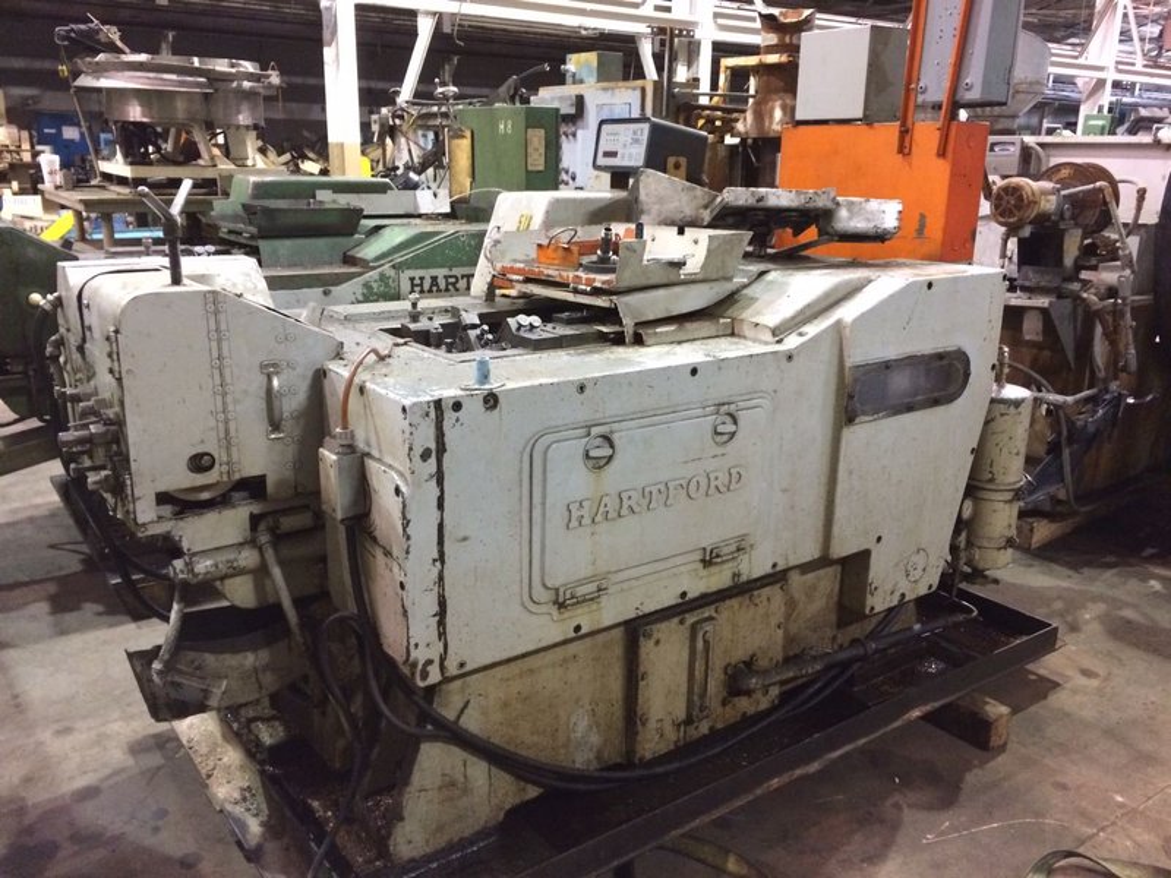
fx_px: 981
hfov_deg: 61.7
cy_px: 439
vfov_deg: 48.2
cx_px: 586
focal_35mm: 29
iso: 320
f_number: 2.2
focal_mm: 4.15
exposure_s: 1/15
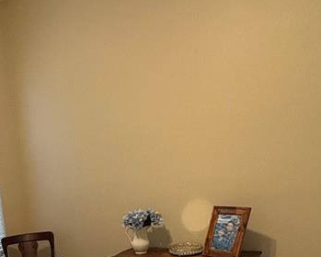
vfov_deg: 27.8
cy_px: 314
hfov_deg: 37.5
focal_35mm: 47
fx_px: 446
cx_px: 47
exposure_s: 1/60
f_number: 2.2
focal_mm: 2.22
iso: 500
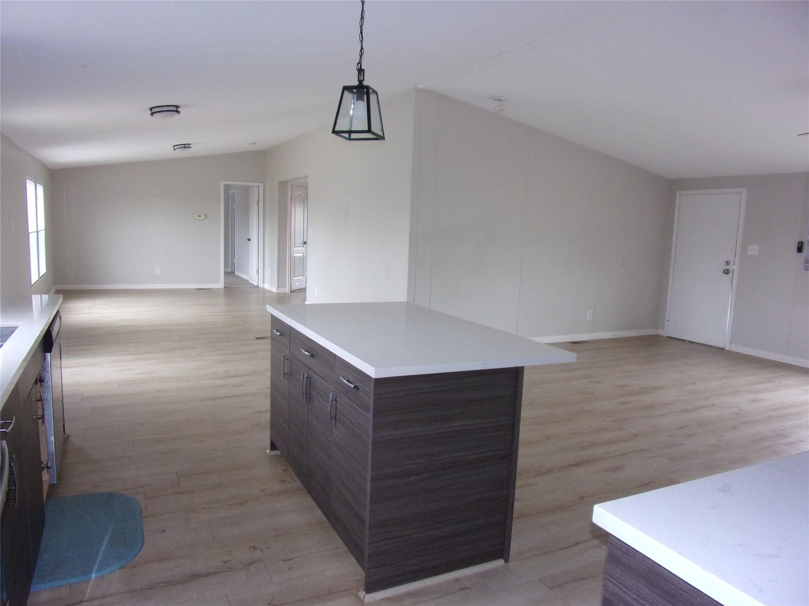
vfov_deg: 56.8
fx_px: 561
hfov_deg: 71.6
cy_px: 303
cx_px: 404
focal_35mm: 24
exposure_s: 1/34
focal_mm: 4.3
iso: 200
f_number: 3.3
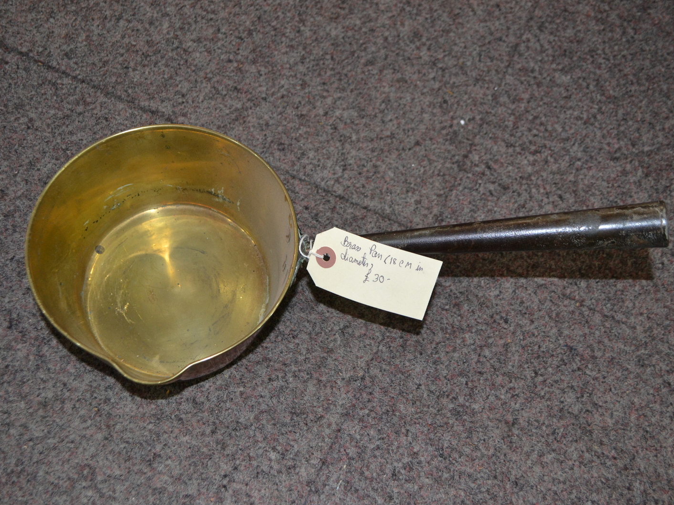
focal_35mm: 36
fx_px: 701
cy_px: 251
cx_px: 313
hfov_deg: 51.3
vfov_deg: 39.7
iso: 1000
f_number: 4
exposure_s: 1/60
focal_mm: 22
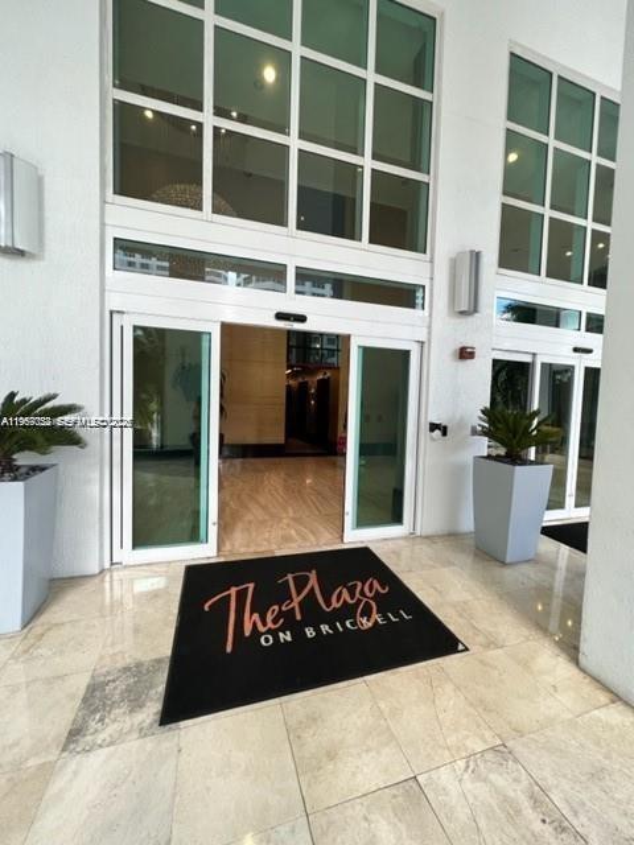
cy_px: 422
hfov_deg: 89.9
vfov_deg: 106.2
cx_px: 317
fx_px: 317
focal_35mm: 13
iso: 100
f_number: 1.8
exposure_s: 1/121
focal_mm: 1.57
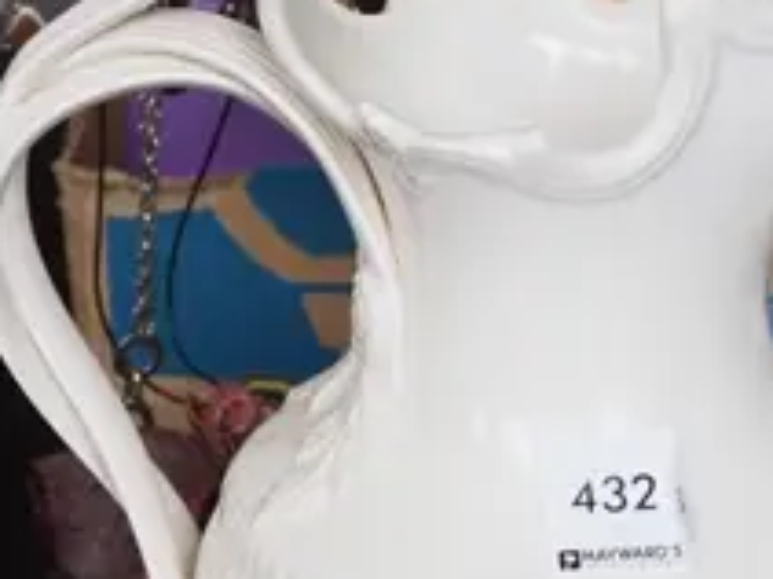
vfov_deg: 8.3
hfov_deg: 11.3
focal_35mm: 175
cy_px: 894
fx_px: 3906
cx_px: 641
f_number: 5.6
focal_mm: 18
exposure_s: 1/640
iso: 2500
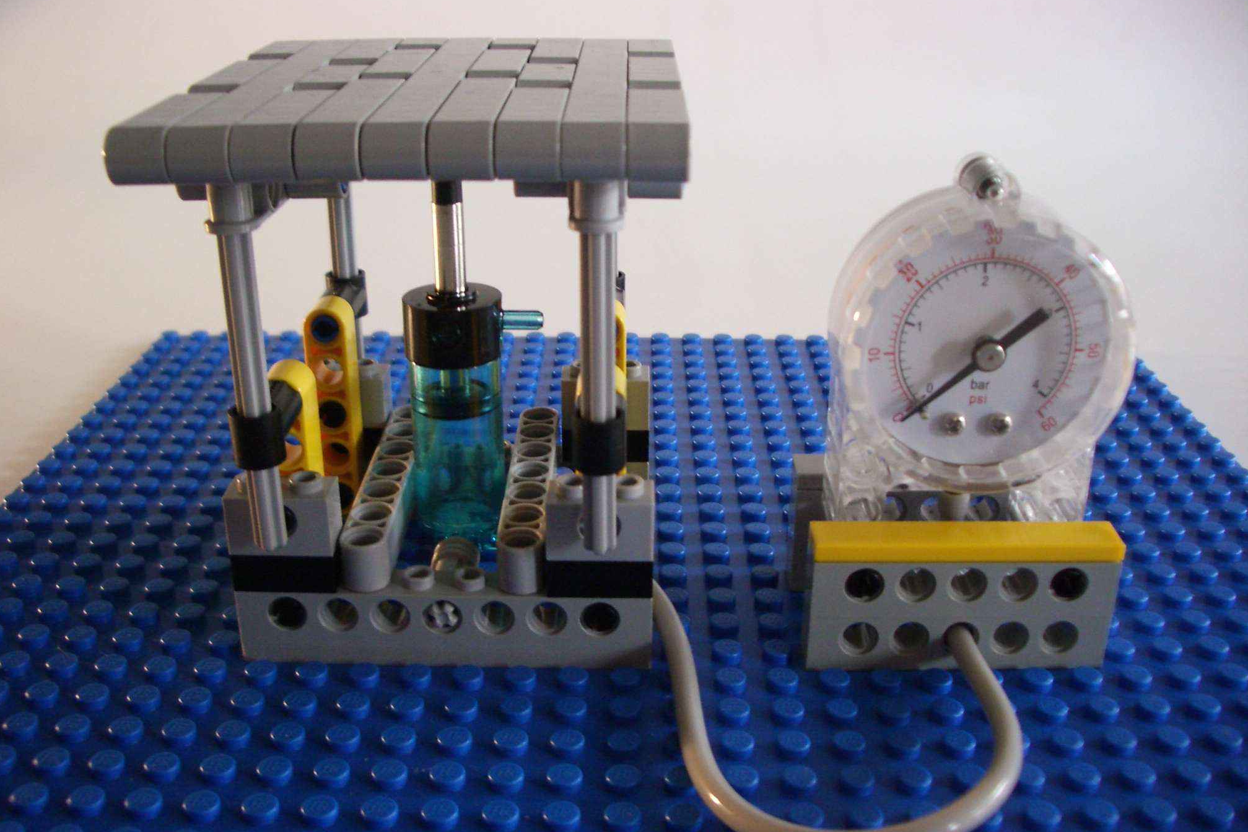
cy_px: 457
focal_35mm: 37
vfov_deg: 35.9
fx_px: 1282
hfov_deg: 51.9
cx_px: 620
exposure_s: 1/20
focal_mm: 5.8
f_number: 2.6
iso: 200
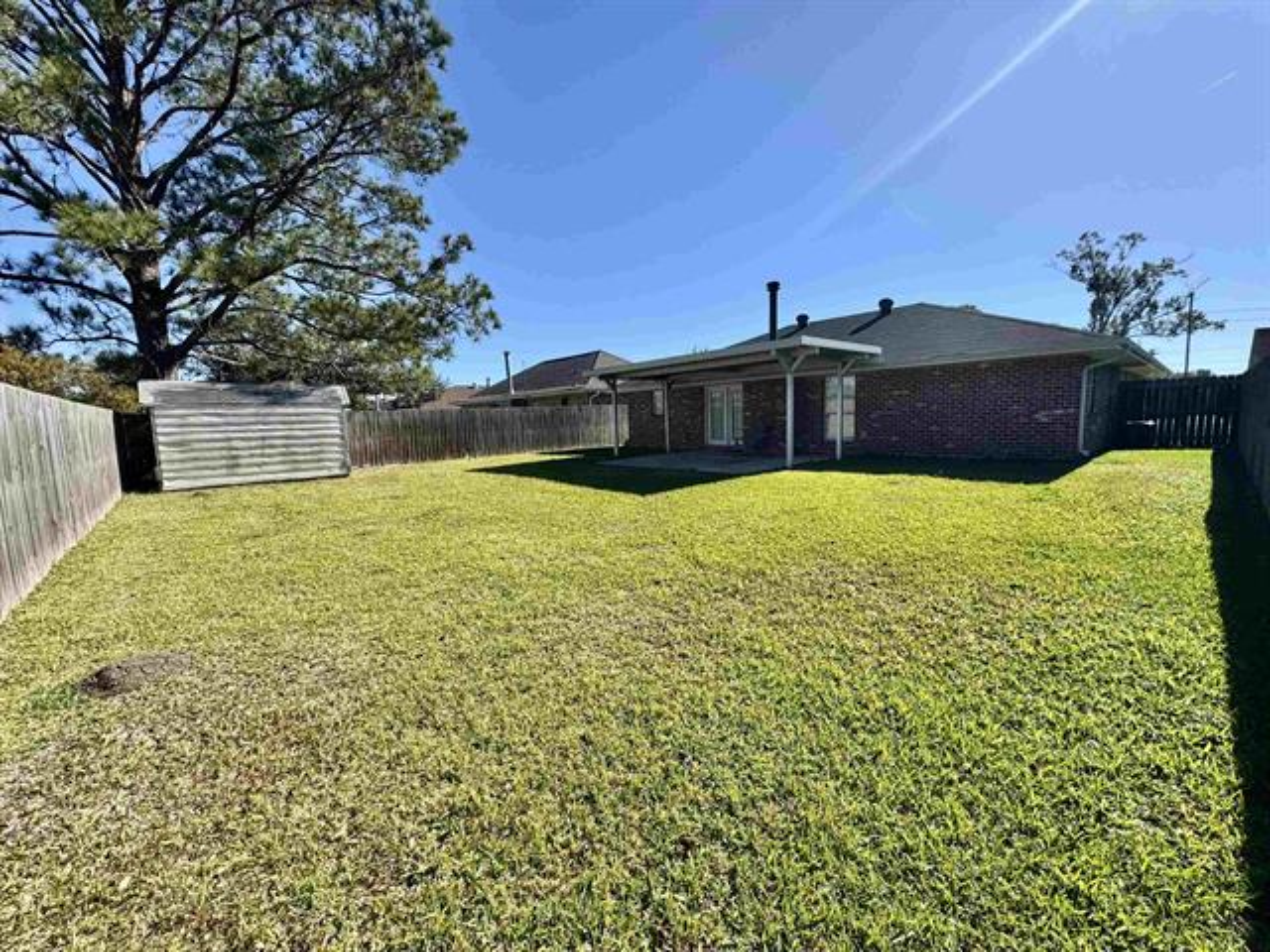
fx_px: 514
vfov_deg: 85.7
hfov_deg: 102.1
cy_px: 476
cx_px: 635
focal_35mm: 14
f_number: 2.2
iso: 50
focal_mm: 2.22
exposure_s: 1/2342
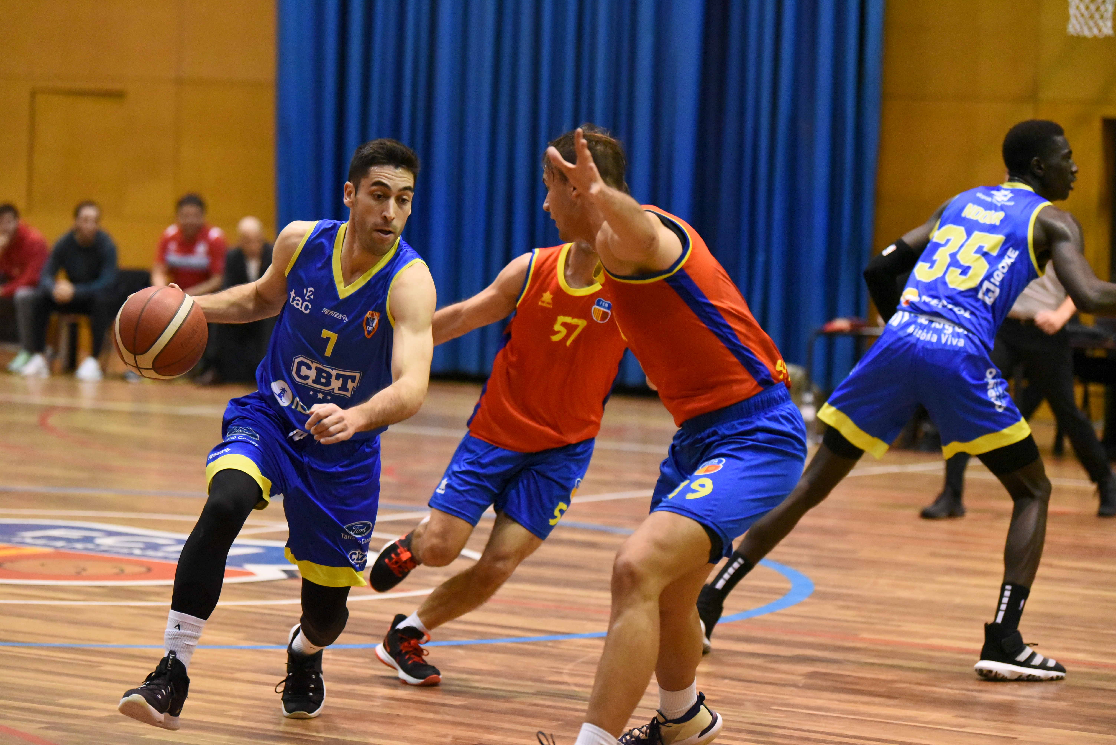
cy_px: 372
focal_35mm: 120
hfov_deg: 17.1
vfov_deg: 11.4
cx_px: 558
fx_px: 3721
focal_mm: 120
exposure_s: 1/800
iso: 12800
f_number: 2.8
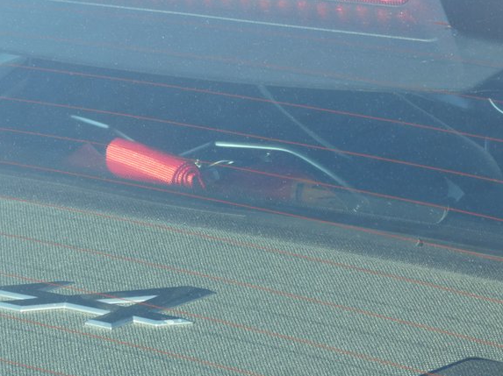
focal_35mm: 152
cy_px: 291
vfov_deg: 9.7
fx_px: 2207
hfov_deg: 13.0
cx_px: 237
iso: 80
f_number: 4.6
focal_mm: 15.2
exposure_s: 1/125
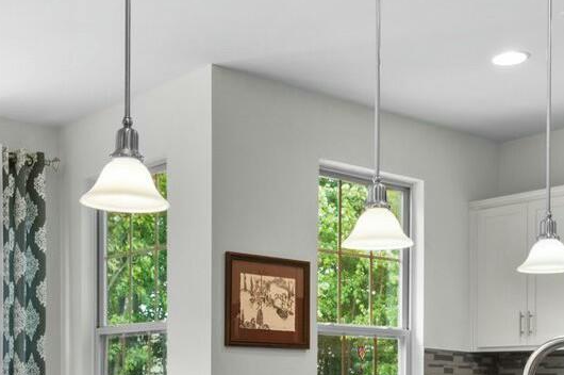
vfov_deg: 22.2
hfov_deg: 34.5
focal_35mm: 58
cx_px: 248
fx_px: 908
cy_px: 396
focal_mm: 15
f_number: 6.3
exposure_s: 1/13
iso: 400
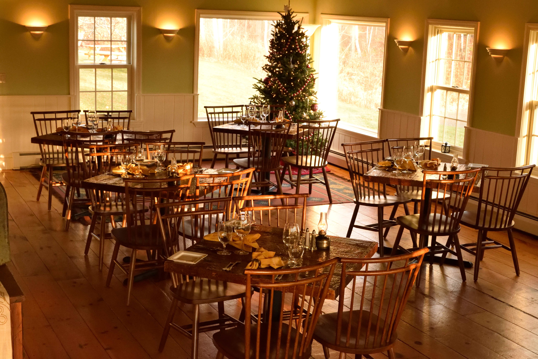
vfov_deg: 23.8
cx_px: 269
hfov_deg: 35.1
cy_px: 180
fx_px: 852
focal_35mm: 57
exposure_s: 1/50
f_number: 11
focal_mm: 38
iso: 3200
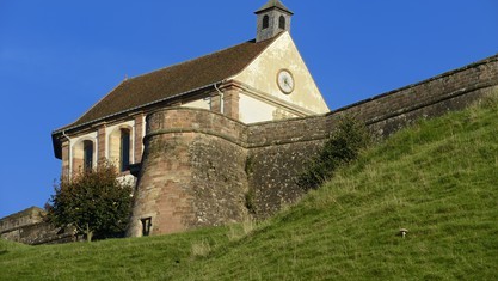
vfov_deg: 5.8
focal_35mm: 211
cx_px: 250
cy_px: 117
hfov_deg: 10.2
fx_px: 2787
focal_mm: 200
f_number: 11
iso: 200
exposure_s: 1/250
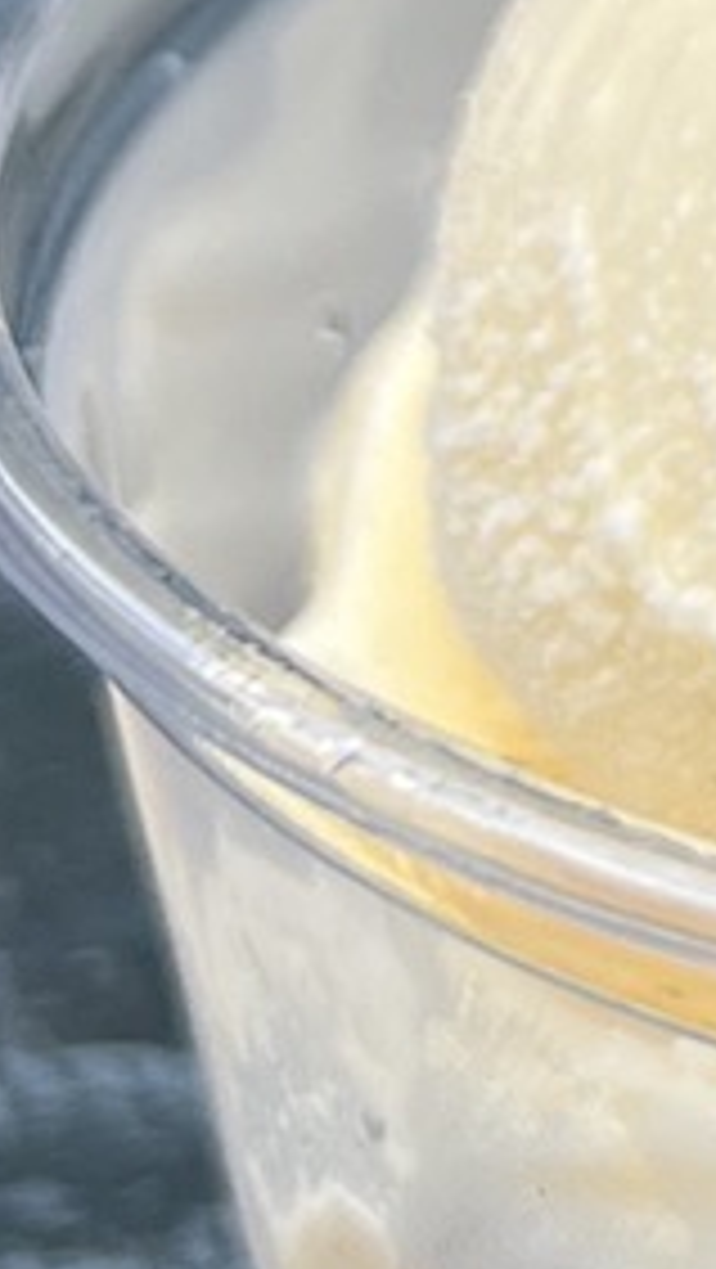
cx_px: 1707
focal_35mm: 193
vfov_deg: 10.5
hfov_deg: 6.0
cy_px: -976
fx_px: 6502
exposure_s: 1/336
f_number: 1.5
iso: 50
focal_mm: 5.7
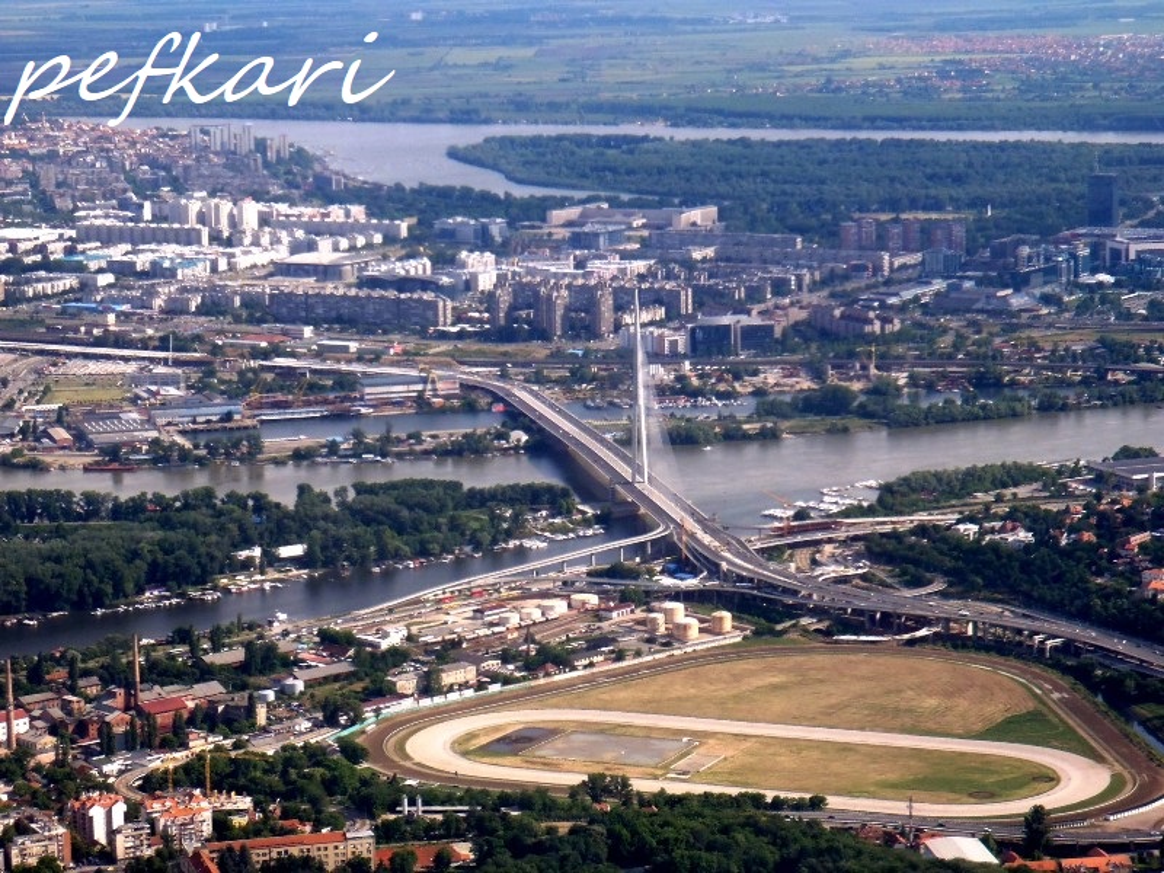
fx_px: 3430
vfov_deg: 14.5
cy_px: 436
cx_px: 582
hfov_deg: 19.3
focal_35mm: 102
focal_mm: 18.2
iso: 80
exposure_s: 1/250
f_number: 5.1
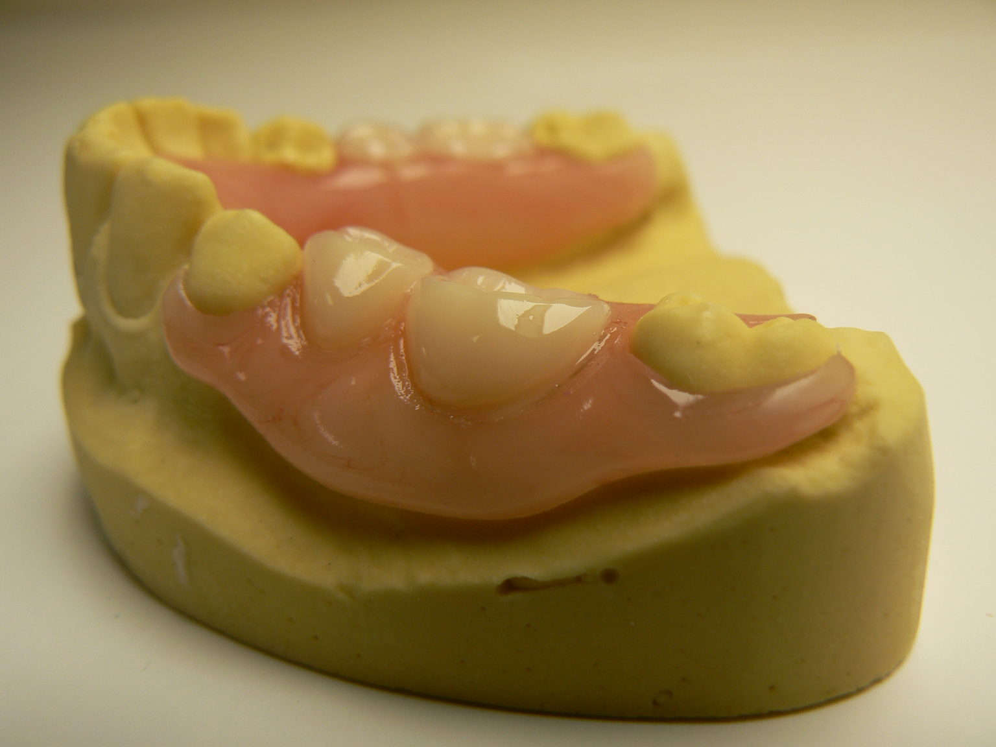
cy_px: 374
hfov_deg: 51.4
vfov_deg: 39.7
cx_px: 498
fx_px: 1036
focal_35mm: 36
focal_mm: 6
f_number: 4
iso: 80
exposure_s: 1/125
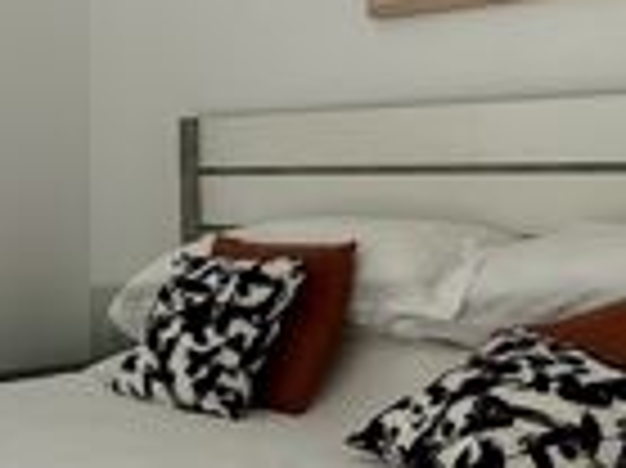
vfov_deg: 20.7
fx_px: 1283
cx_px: -16
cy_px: 216
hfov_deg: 25.9
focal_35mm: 71
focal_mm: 2.22
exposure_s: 1/361
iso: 40
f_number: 2.2
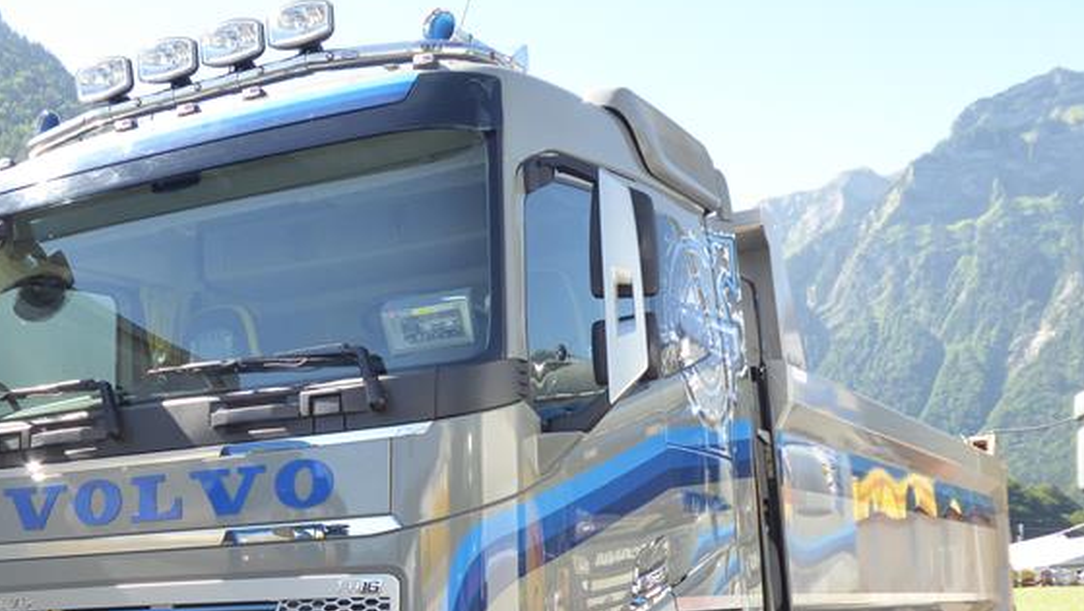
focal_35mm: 53
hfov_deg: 38.5
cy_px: 528
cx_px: 326
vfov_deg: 22.2
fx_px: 1524
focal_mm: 5.8
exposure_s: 1/250
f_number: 3.6
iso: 160
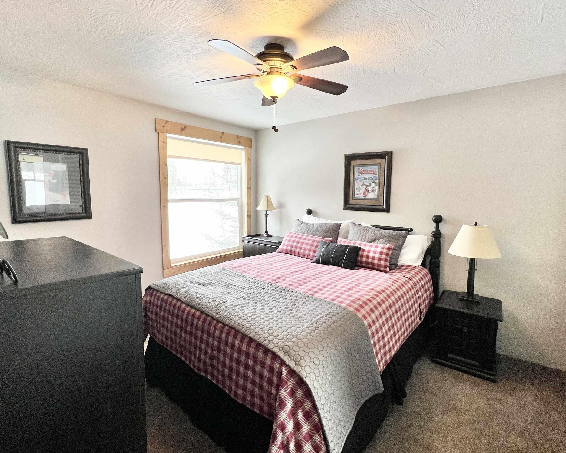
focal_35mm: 16
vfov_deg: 80.3
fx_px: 268
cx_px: 285
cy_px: 218
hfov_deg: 93.1
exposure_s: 1/120
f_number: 1.8
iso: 125
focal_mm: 1.57
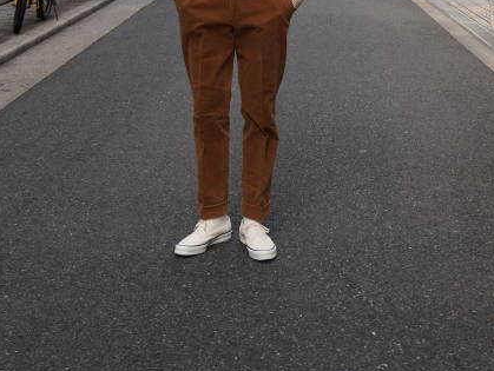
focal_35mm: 66
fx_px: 943
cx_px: 248
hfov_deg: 29.4
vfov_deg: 21.7
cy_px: 26
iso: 100
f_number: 8
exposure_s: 1/80
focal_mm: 30
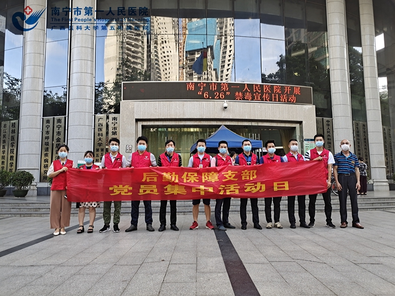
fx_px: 297
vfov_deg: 53.1
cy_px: 148
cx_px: 198
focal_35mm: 26
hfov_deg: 67.3
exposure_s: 1/100
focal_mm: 5.58
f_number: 1.8
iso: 91
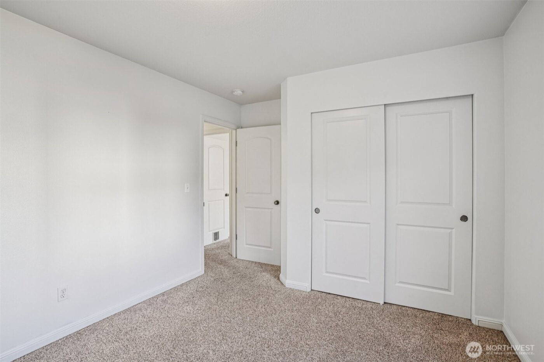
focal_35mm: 17
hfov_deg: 93.3
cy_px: 181
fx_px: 257
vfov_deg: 70.4
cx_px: 272
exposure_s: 1/10
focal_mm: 17
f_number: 8
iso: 400
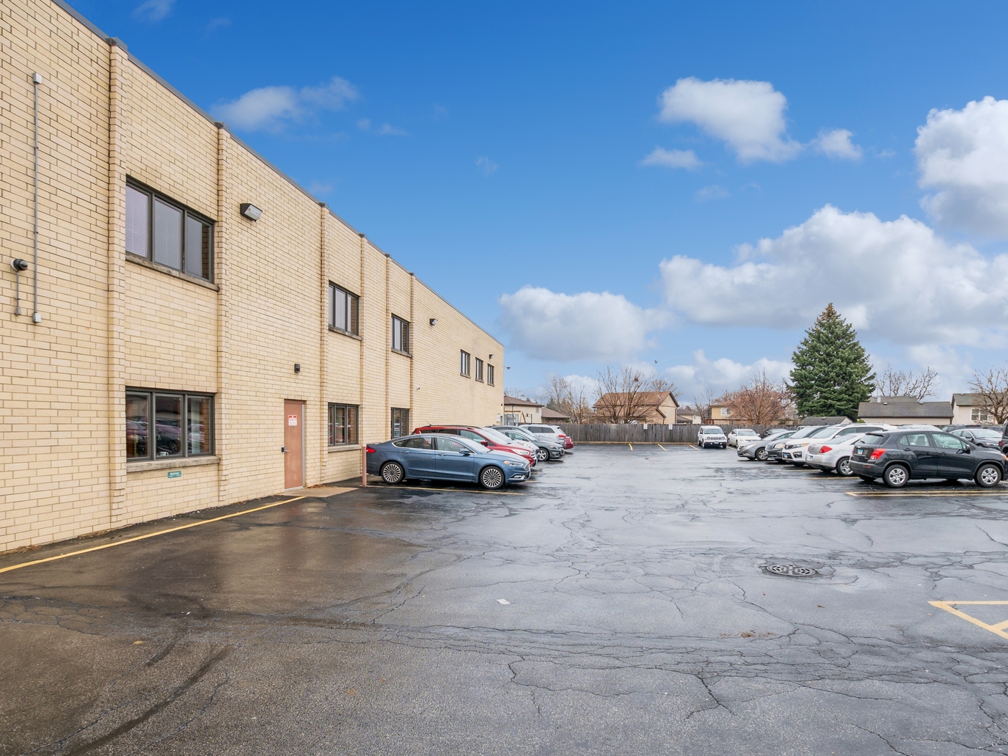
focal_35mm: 17
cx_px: 552
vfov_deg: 74.7
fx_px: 495
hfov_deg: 90.8
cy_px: 389
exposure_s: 1/40
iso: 250
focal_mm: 10
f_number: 7.1
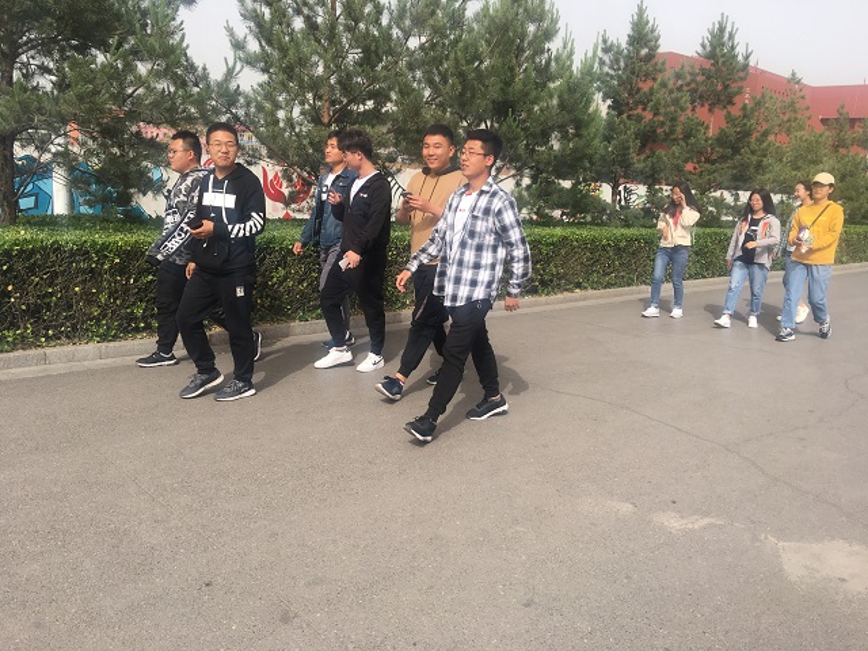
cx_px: 434
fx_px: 727
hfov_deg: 61.7
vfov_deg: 48.2
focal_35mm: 29
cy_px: 326
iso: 25
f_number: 2.2
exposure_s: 1/927
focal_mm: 4.15
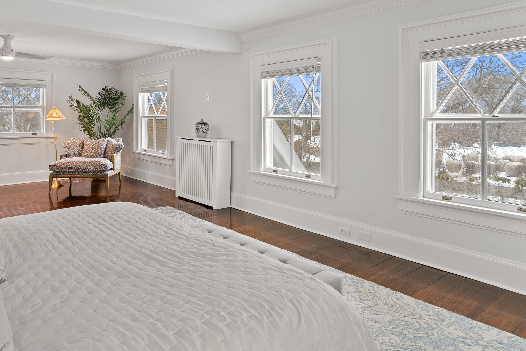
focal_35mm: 25
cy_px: 120
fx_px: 365
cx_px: 190
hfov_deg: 70.1
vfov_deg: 50.5
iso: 320
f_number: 8
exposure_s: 1/6
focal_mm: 17
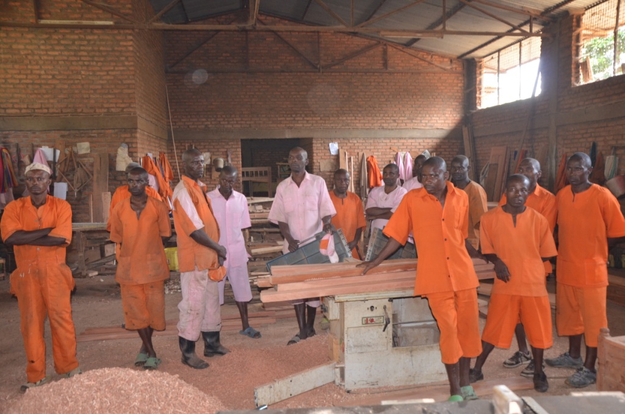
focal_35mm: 32
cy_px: 207
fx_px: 546
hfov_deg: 59.6
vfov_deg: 41.5
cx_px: 312
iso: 800
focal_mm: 21
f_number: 3.8
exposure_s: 1/60
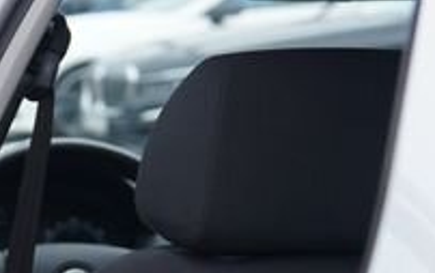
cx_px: -519
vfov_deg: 7.8
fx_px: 1959
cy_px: 422
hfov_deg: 11.1
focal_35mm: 165
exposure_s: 1/50
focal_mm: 32
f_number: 3.2
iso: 100
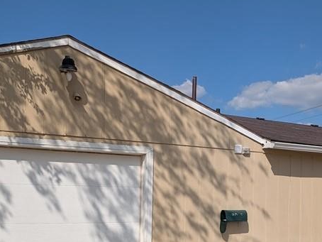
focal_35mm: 54
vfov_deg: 26.6
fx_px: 503
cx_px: 247
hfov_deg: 34.7
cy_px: 187
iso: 23
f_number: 1.68
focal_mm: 6.9
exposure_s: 1/2008
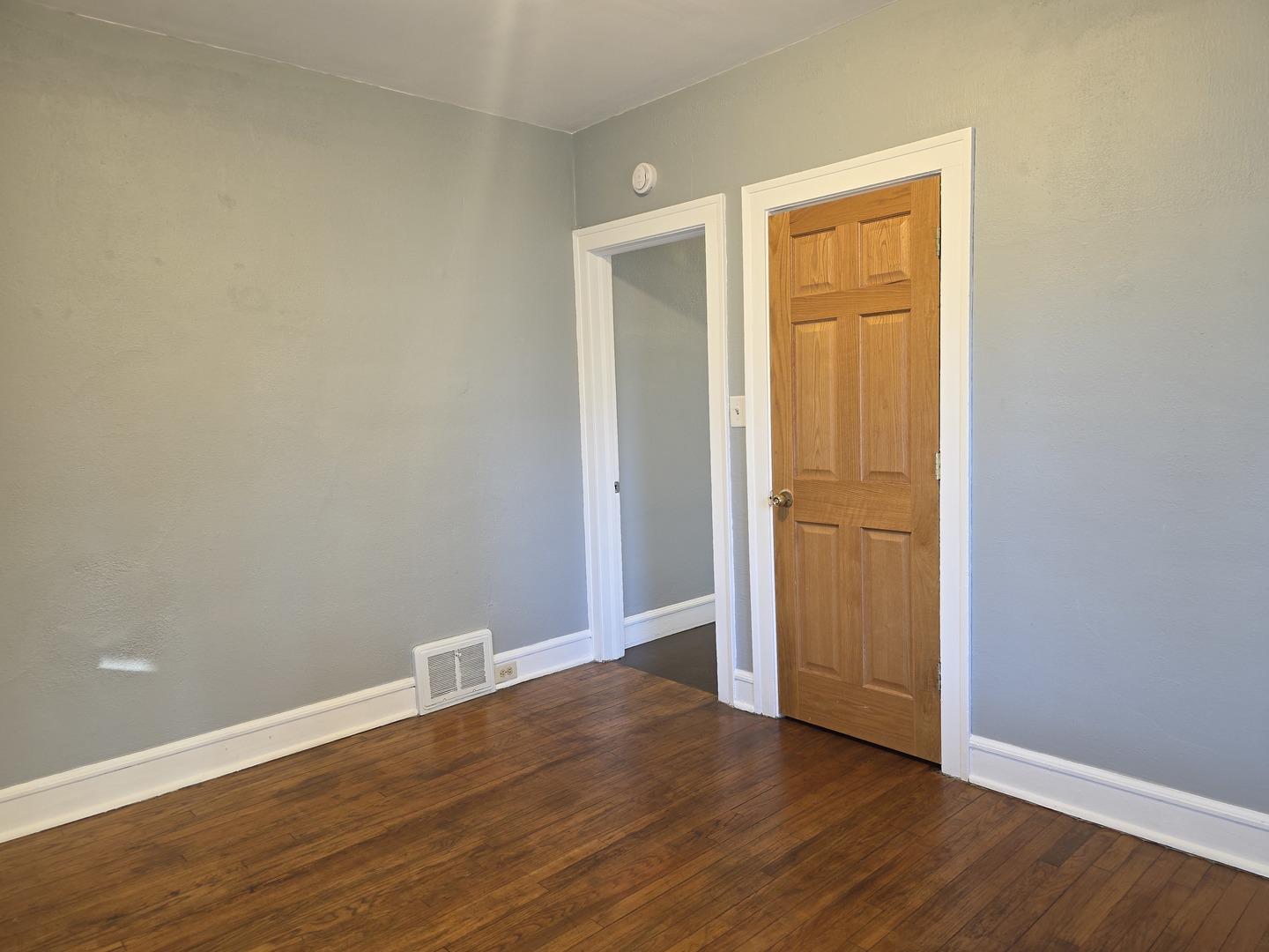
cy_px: 476
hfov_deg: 73.9
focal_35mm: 23
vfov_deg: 58.9
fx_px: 843
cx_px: 634
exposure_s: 1/30
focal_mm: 6.3
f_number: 1.7
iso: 100
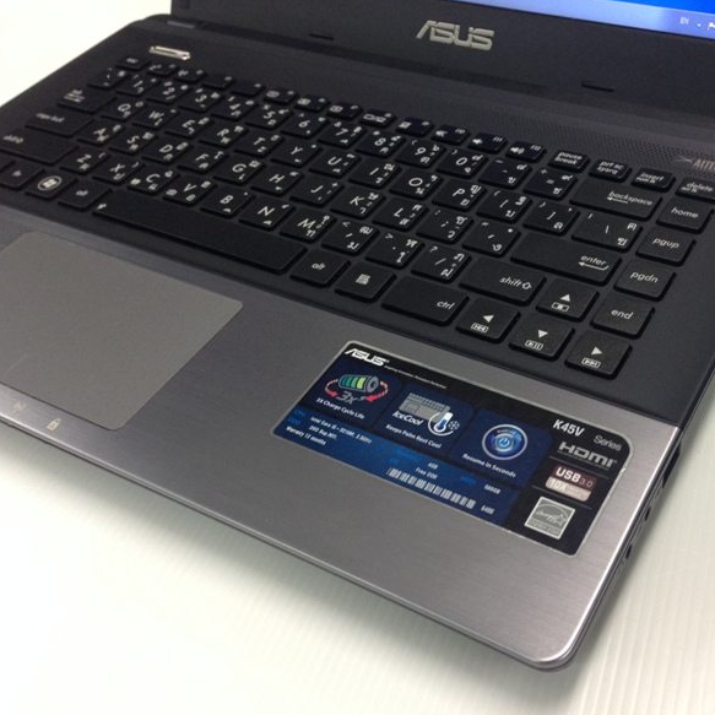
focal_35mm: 40
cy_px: 365
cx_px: 480
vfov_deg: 41.9
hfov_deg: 41.3
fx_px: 935
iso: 100
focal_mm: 4.12
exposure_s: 1/20
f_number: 2.4
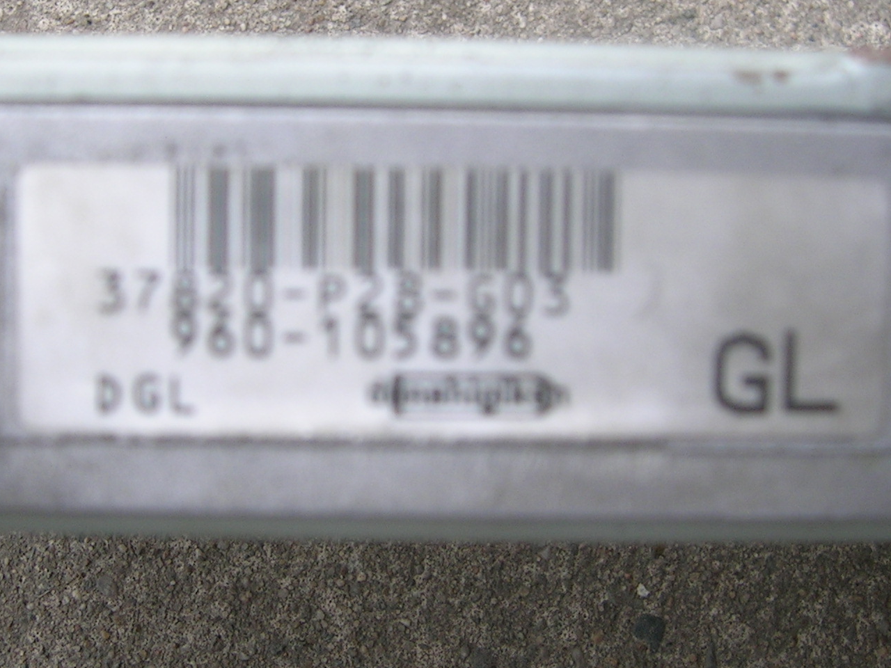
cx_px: 365
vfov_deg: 26.1
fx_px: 1441
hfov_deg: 34.3
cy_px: 351
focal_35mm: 56
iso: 50
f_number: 2.8
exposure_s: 1/320
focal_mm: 5.4
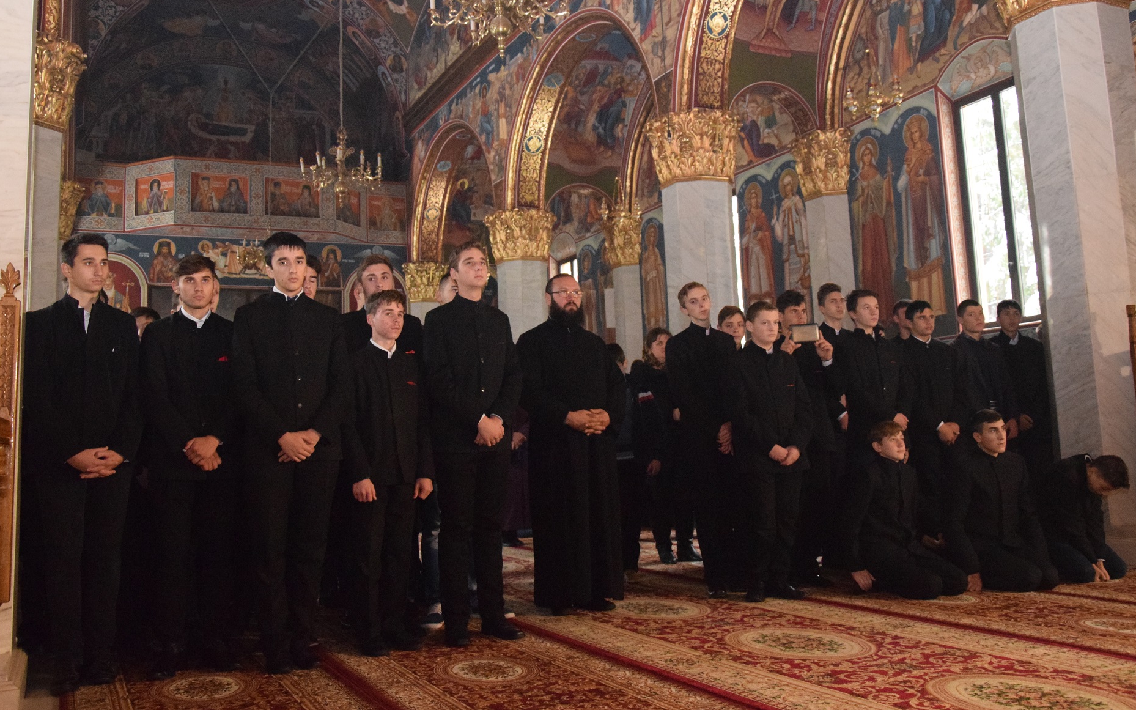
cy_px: 304
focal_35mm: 35
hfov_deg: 55.9
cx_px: 577
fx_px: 1070
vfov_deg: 36.6
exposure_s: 1/60
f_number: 4
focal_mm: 21
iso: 6400
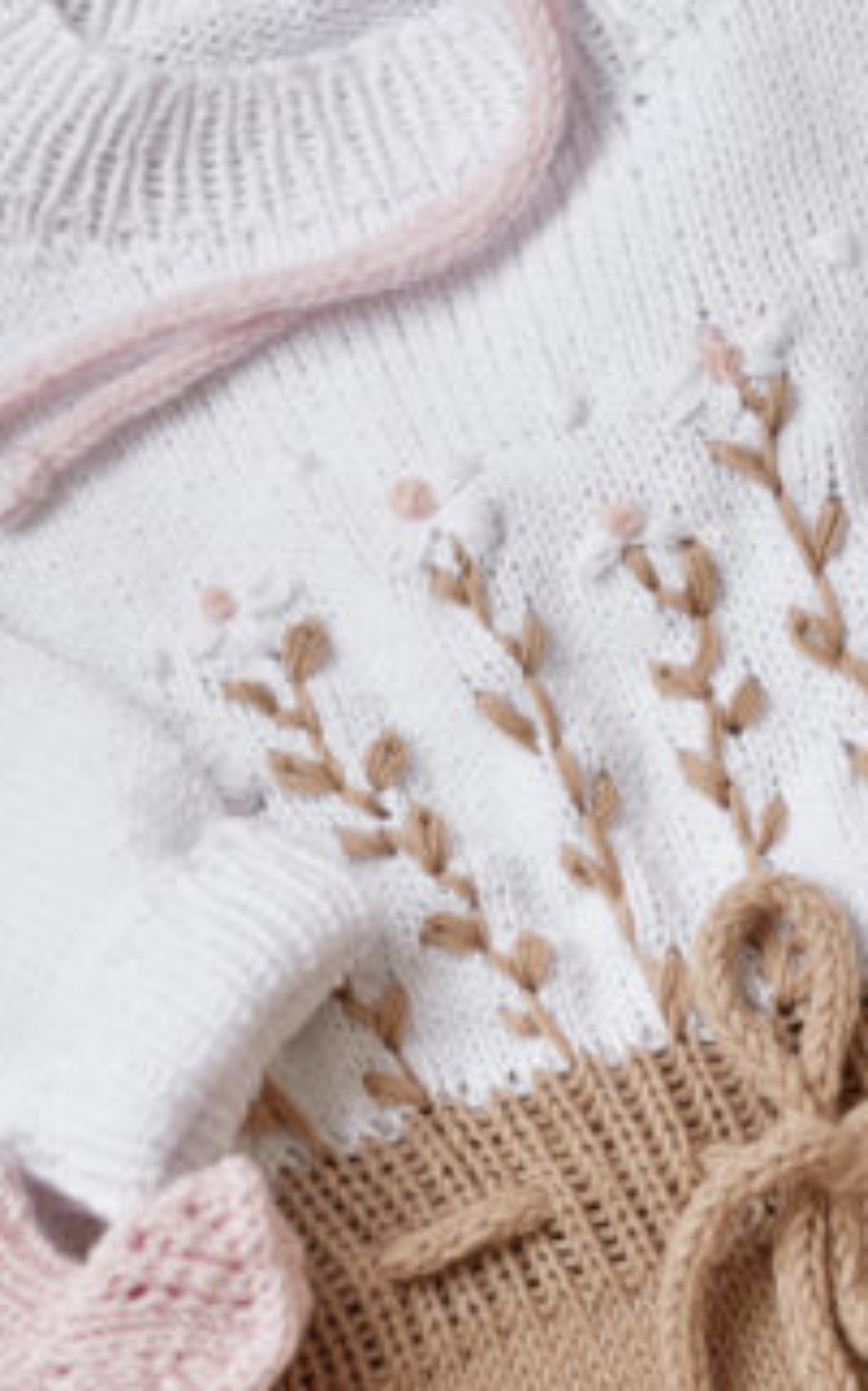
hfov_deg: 8.1
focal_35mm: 162
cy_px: 959
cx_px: 581
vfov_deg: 12.9
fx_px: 6137
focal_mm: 50
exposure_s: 1/250
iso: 160
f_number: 3.5
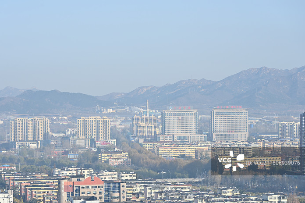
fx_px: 1168
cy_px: 107
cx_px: 134
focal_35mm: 138
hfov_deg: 14.9
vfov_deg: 9.9
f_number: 8
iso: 64
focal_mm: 120
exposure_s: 1/125
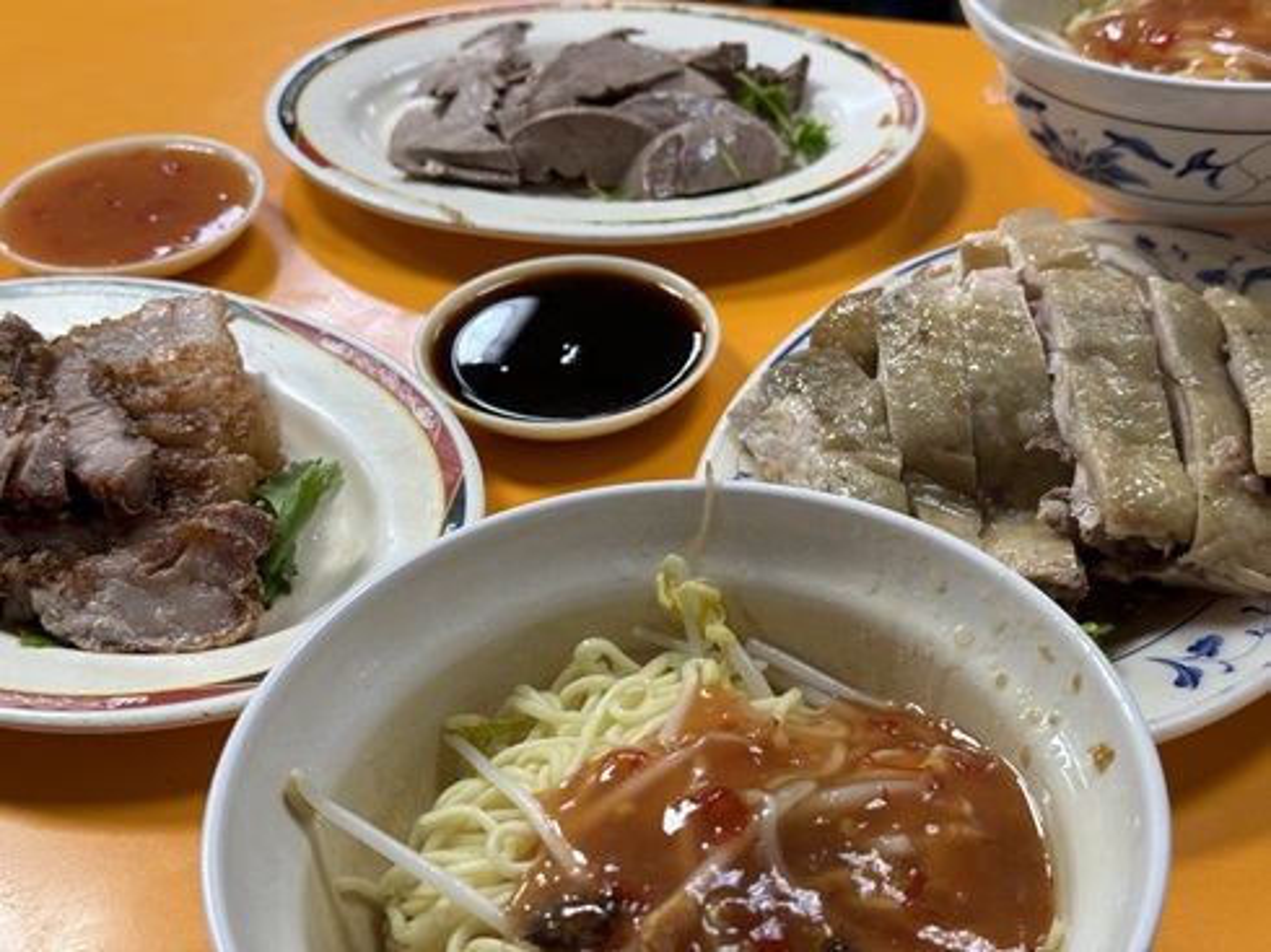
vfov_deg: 30.2
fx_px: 1762
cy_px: 476
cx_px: 636
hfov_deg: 39.7
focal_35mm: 48
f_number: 1.78
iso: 160
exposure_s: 1/60
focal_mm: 6.86
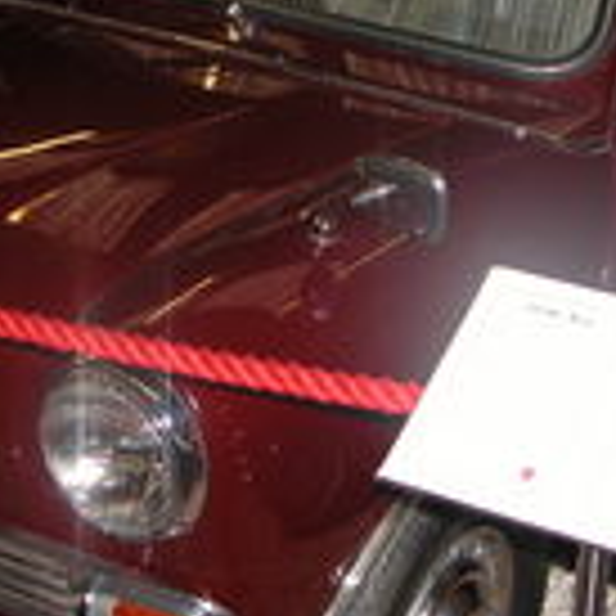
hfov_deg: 19.3
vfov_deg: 19.3
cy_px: 220
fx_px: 1812
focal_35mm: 90
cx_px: 319
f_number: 2.8
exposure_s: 1/60
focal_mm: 8.9
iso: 100
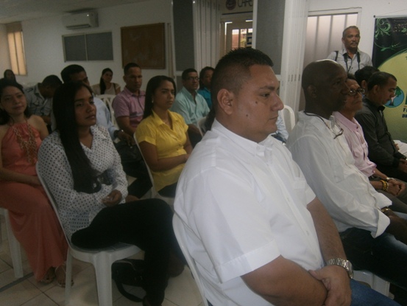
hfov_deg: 67.3
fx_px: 306
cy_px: 153
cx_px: 204
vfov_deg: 53.1
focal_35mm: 26
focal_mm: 4.7
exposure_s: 1/30
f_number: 2.8
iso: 125
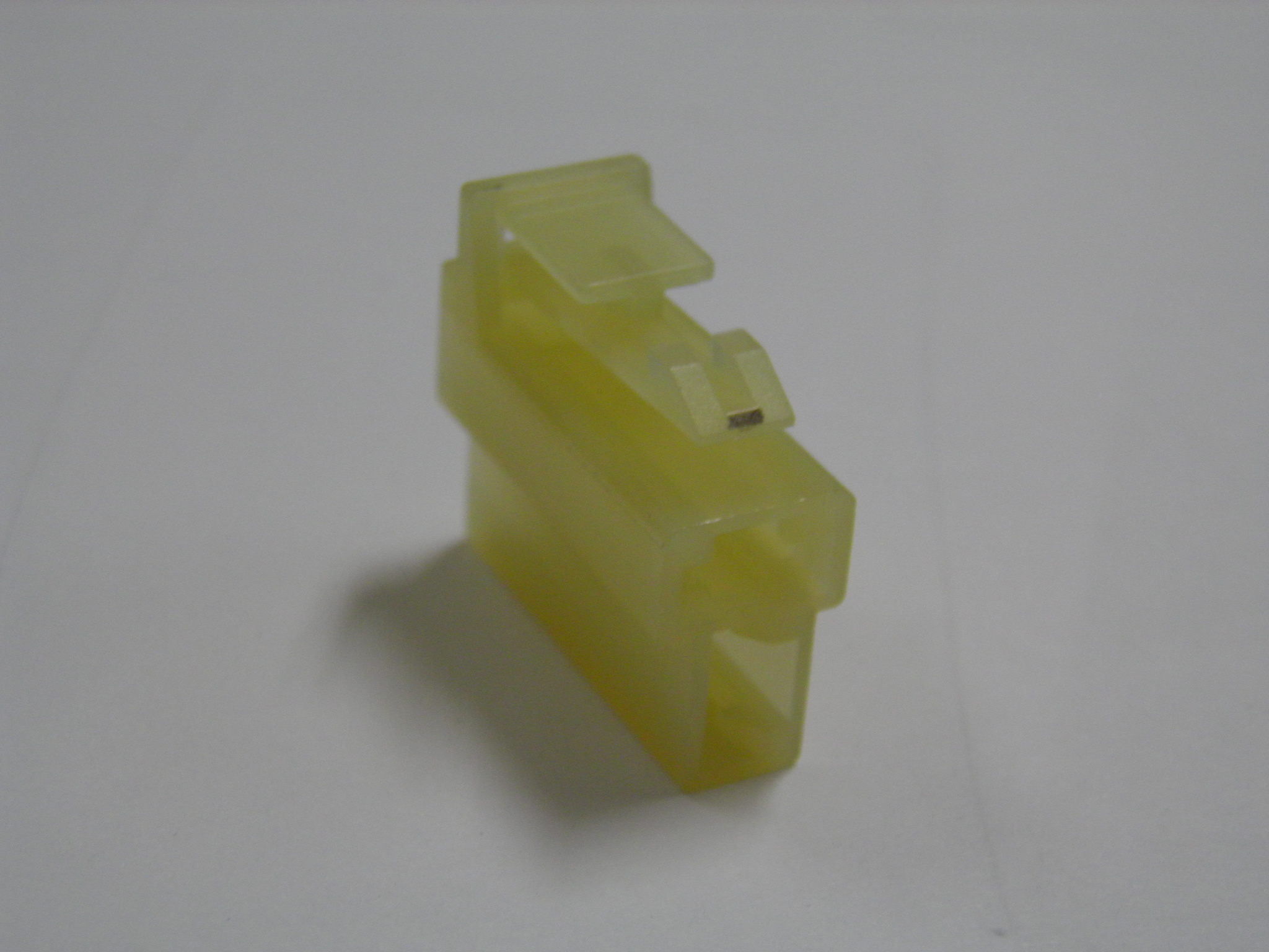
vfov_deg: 17.6
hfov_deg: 23.3
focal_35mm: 84
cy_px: 476
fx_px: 3079
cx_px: 634
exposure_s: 1/50
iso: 160
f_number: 3.9
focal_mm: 15.2
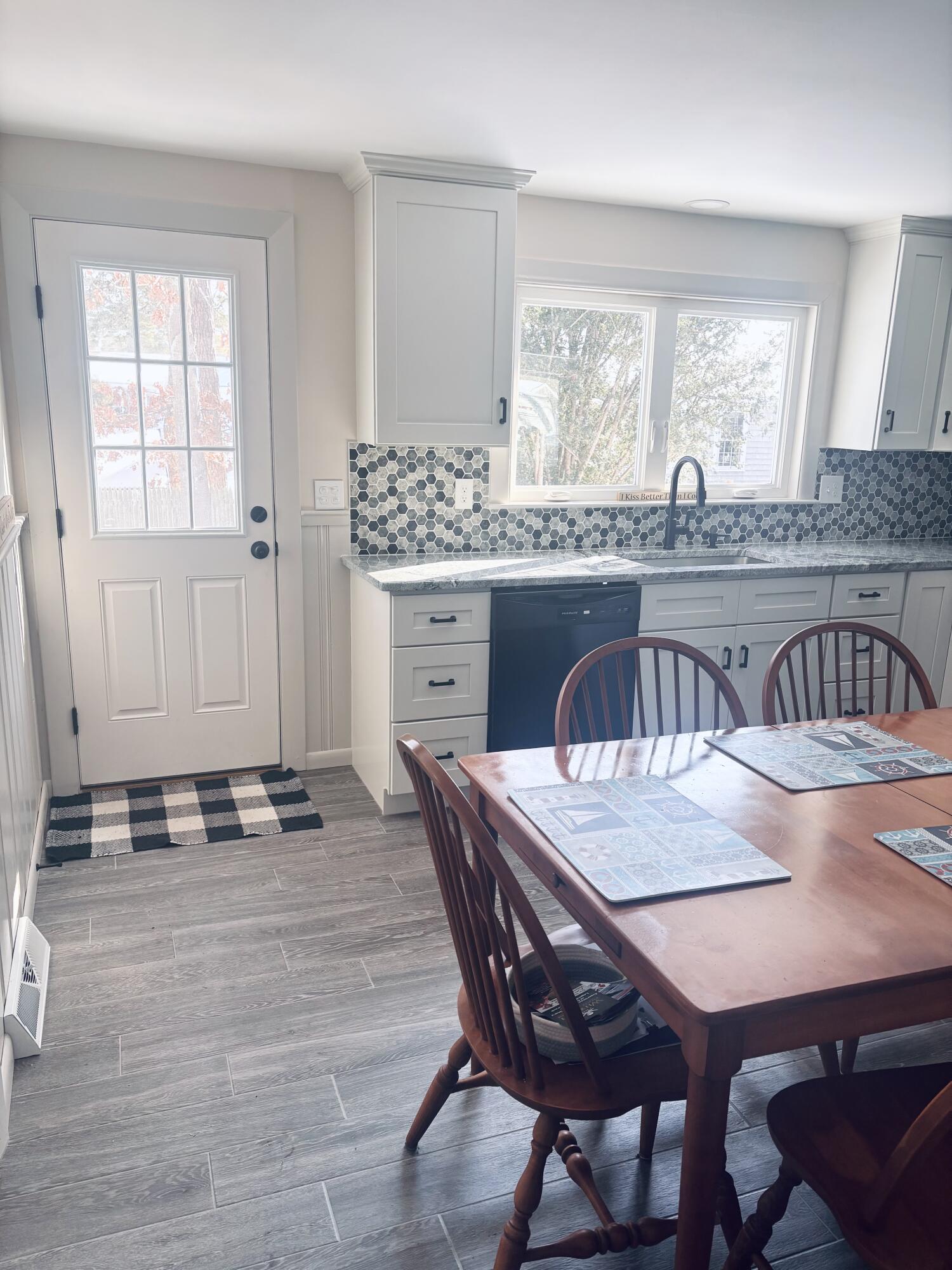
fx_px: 953
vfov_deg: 67.3
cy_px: 635
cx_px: 476
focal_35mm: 26
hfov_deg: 53.1
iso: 50
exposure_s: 1/121
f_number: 1.6
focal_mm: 5.96
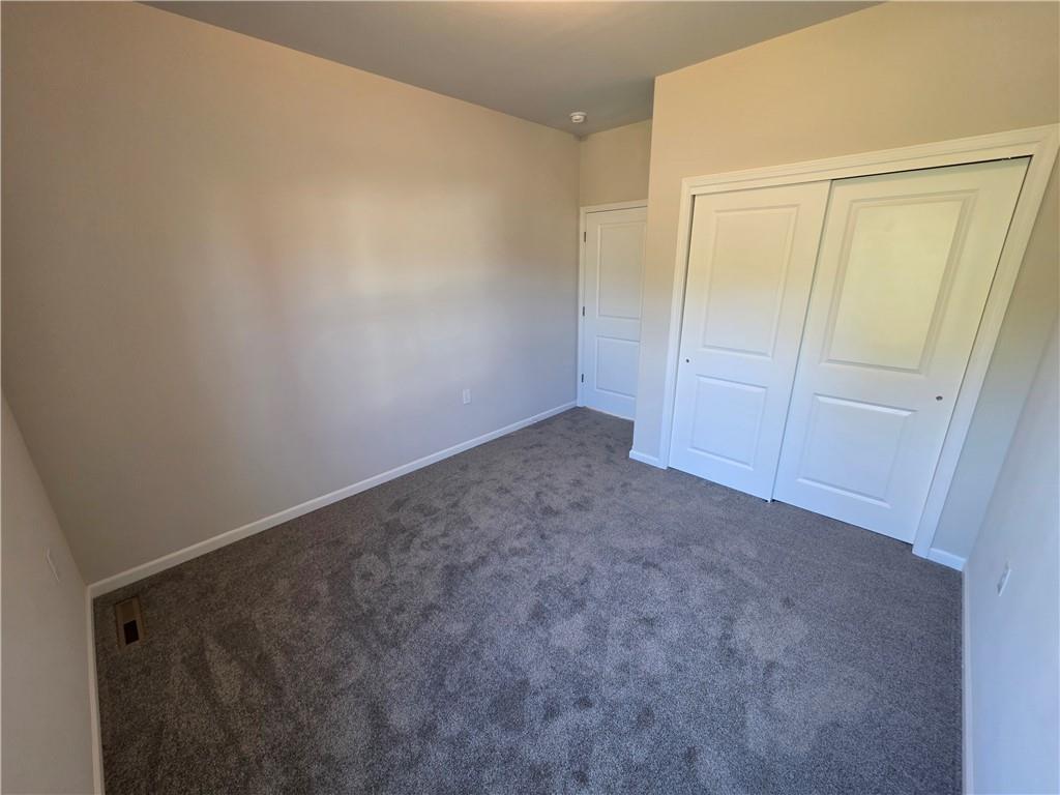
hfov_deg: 106.2
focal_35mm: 13
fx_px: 398
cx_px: 530
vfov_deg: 89.9
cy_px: 398
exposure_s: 1/60
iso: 160
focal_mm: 2.2
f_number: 1.9
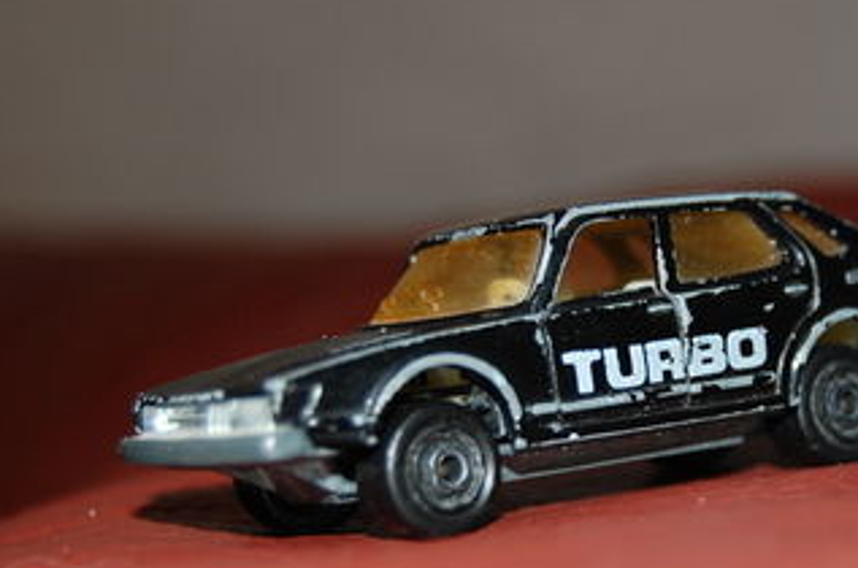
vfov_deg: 12.9
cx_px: 644
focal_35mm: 106
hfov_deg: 19.2
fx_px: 2521
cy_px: 338
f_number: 4.8
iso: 400
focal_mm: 35
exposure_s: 1/60
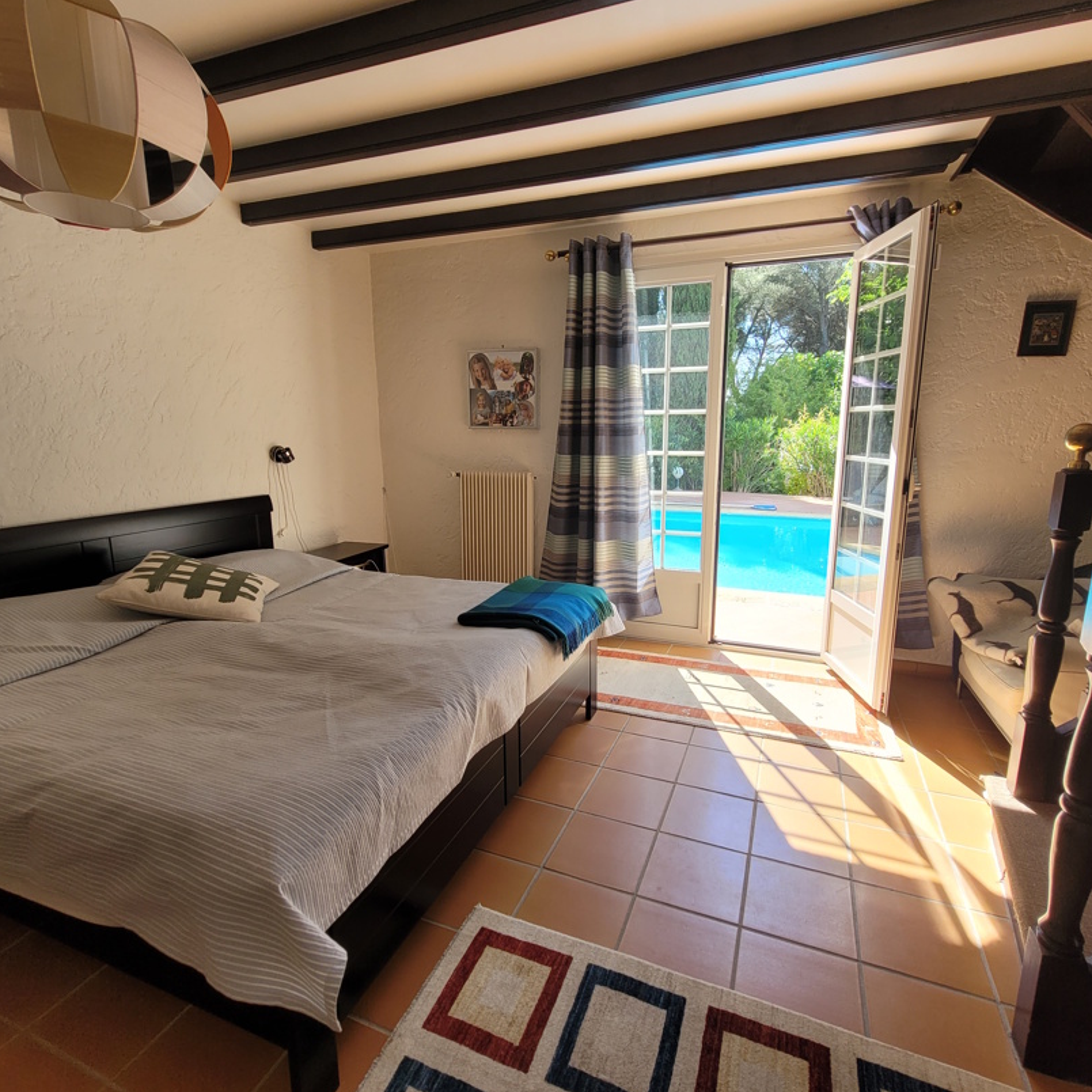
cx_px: 562
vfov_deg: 87.4
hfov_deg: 87.4
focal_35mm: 16
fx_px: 571
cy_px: 527
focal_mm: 1.74
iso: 40
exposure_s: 1/125
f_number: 2.2
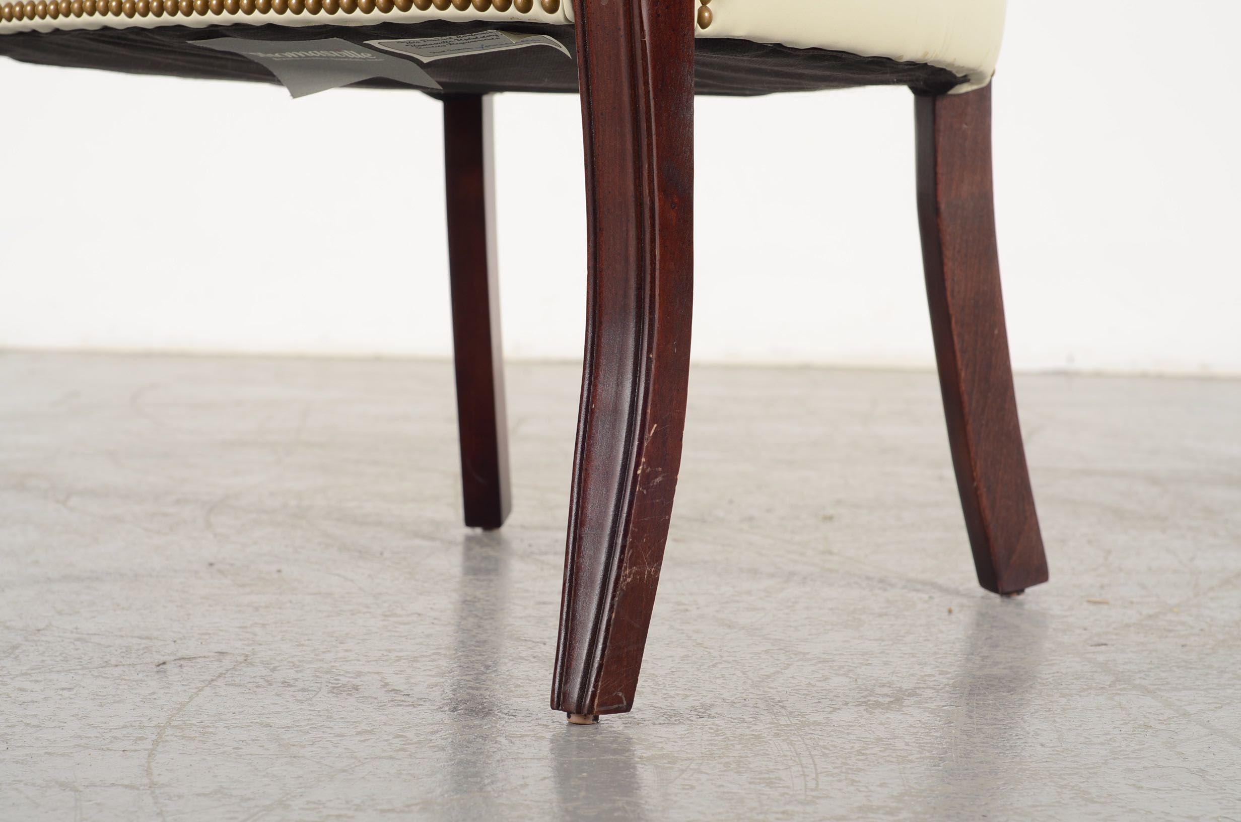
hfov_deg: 27.0
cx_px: 620
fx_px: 2580
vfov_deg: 18.1
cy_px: 411
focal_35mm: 75
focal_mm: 50
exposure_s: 1/125
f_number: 5.6
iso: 100
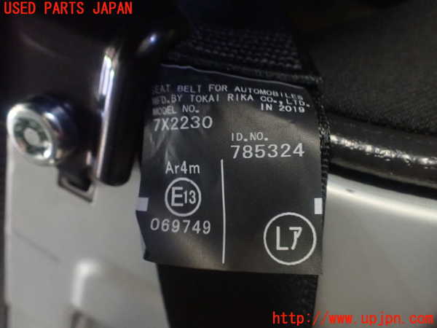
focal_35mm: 30
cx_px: 218
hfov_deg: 60.0
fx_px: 379
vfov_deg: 46.8
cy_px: 164
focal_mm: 5.4
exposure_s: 1/30
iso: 1600
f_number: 2.3
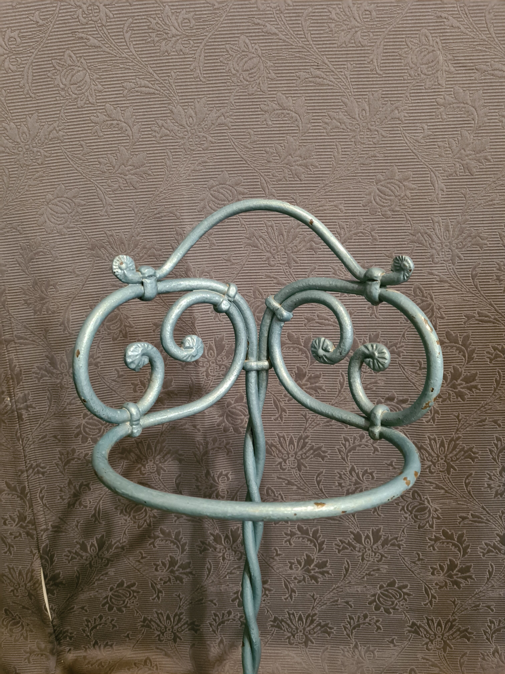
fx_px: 506
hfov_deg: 53.1
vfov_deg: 67.3
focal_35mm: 26
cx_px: 252
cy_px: 337
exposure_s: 1/25
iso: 640
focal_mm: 5.4
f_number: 1.8
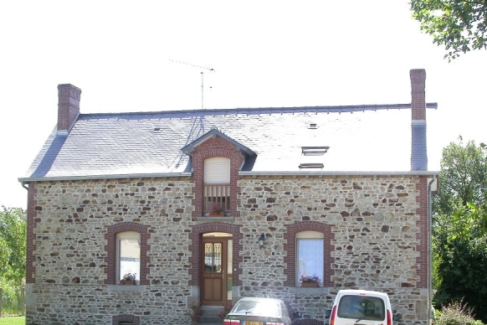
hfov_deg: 32.8
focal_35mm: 61
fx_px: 825
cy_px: 208
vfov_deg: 22.2
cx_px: 213
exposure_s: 1/211
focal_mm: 10.4
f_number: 4.6
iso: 100
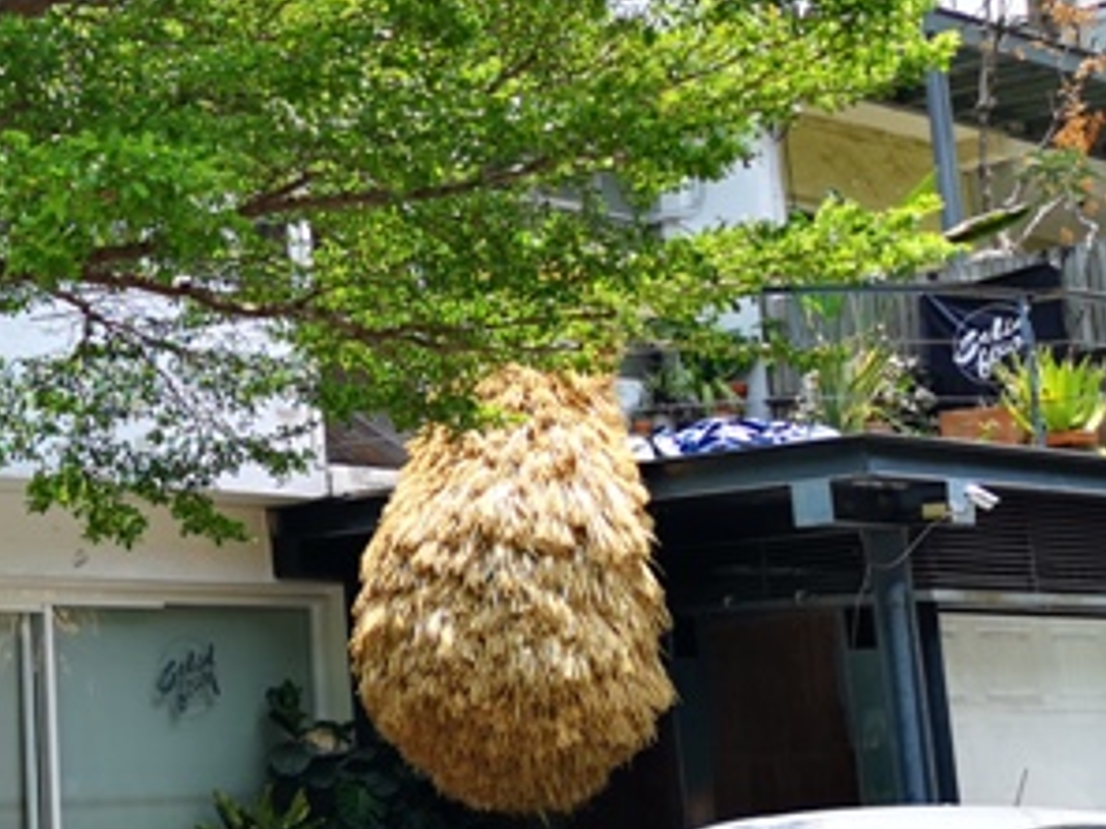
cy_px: 280
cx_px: -135
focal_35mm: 73
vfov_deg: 20.1
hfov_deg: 24.7
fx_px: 2332
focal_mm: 3.95
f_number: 1.8
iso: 50
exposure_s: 1/751
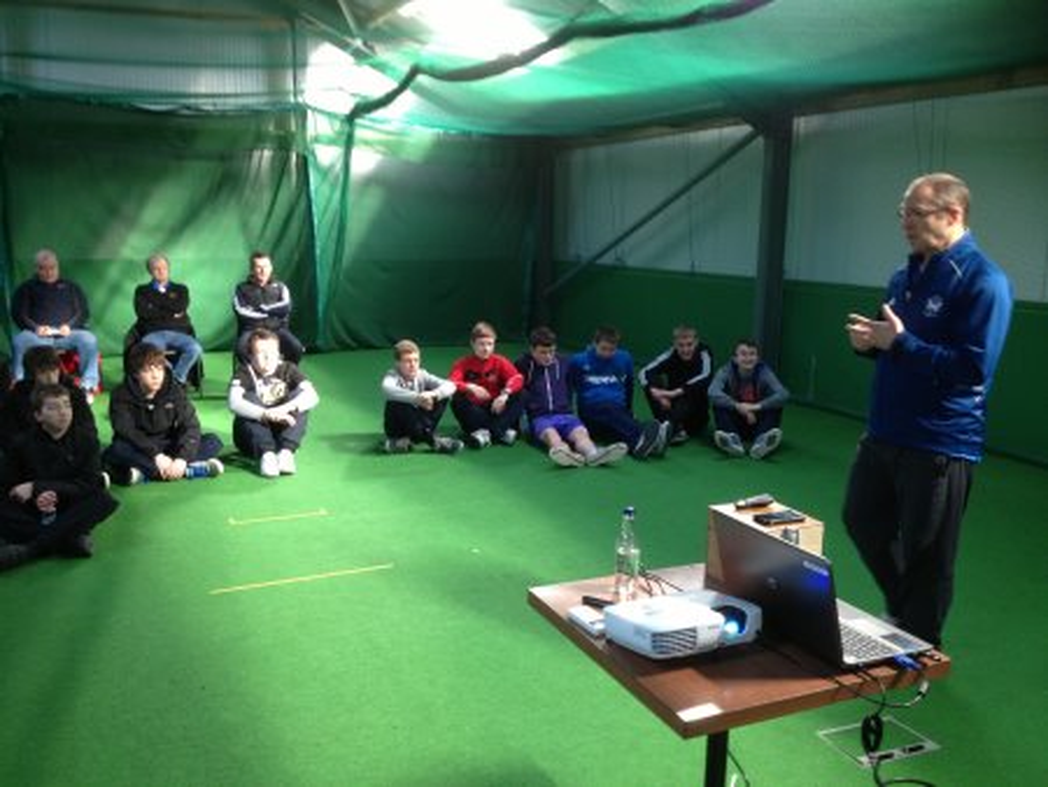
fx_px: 1060
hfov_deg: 52.6
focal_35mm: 35
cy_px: 394
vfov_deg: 40.7
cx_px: 524
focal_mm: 4.28
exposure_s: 1/20
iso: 100
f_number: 2.4
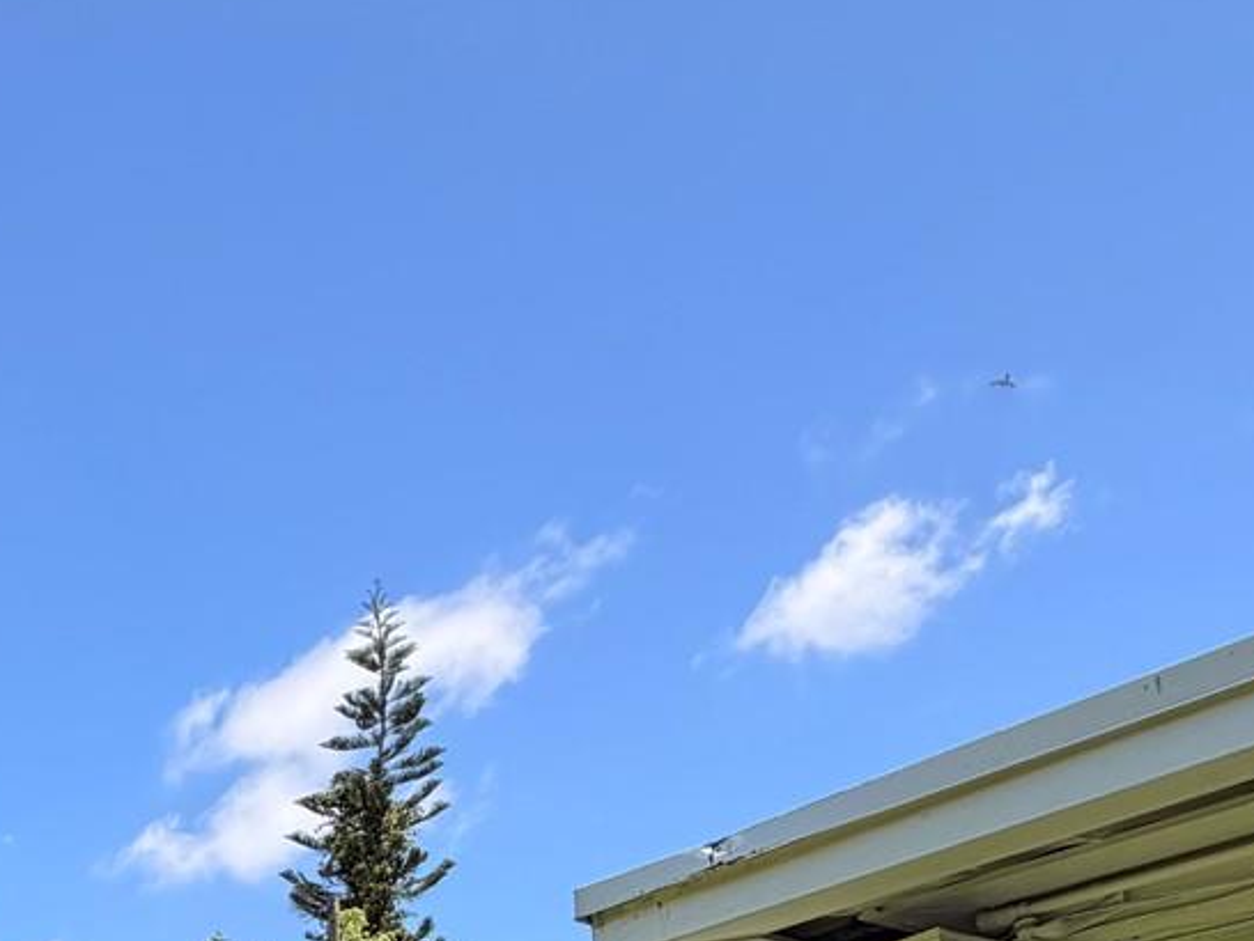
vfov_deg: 28.1
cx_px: -71
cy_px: 1269
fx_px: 1486
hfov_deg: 39.0
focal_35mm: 41
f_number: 2.2
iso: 40
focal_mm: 2.22
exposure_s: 1/770
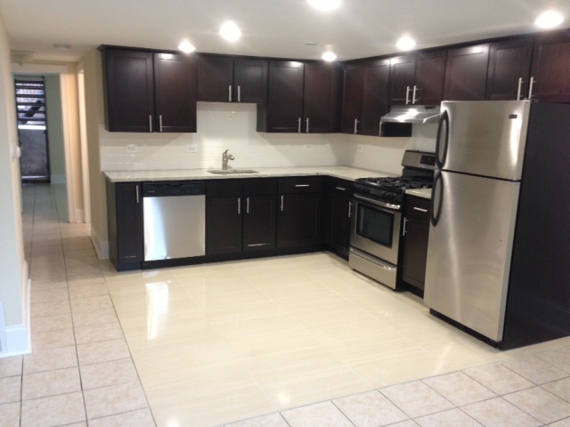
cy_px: 214
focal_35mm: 33
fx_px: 543
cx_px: 285
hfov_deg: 55.4
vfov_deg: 42.9
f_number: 2.4
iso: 125
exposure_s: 1/20
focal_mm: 4.13
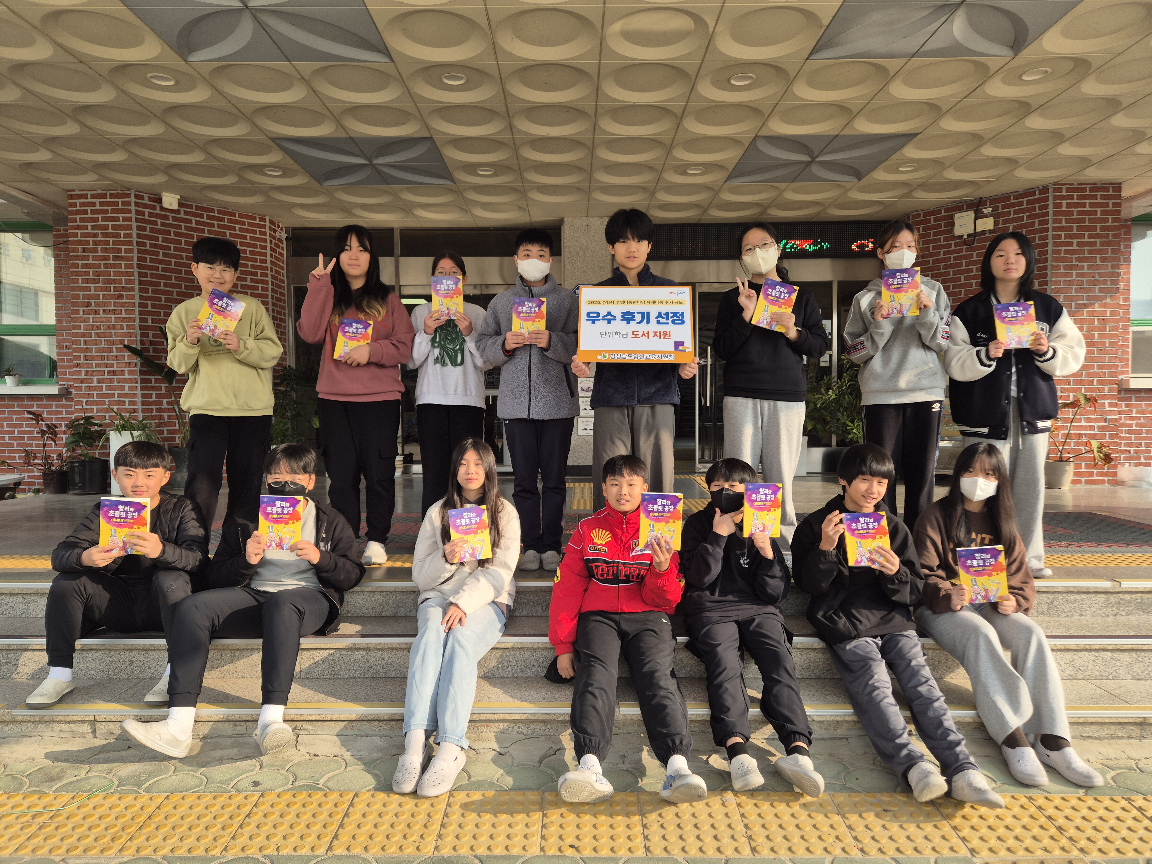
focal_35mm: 23
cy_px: 432
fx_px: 765
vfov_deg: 58.9
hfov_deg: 73.9
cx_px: 576
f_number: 1.8
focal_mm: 5.4
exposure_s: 1/454
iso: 25
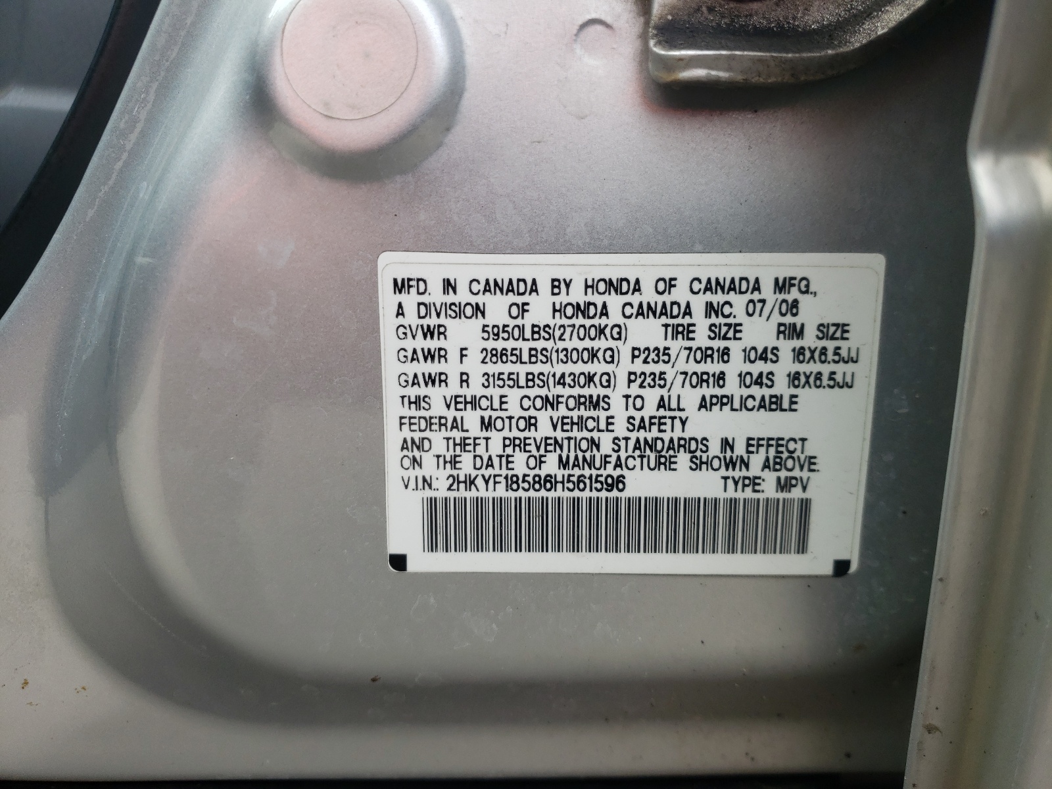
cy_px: 394
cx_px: 526
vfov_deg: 53.1
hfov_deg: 67.3
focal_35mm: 26
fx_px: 790
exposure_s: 1/833
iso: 50
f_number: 1.5
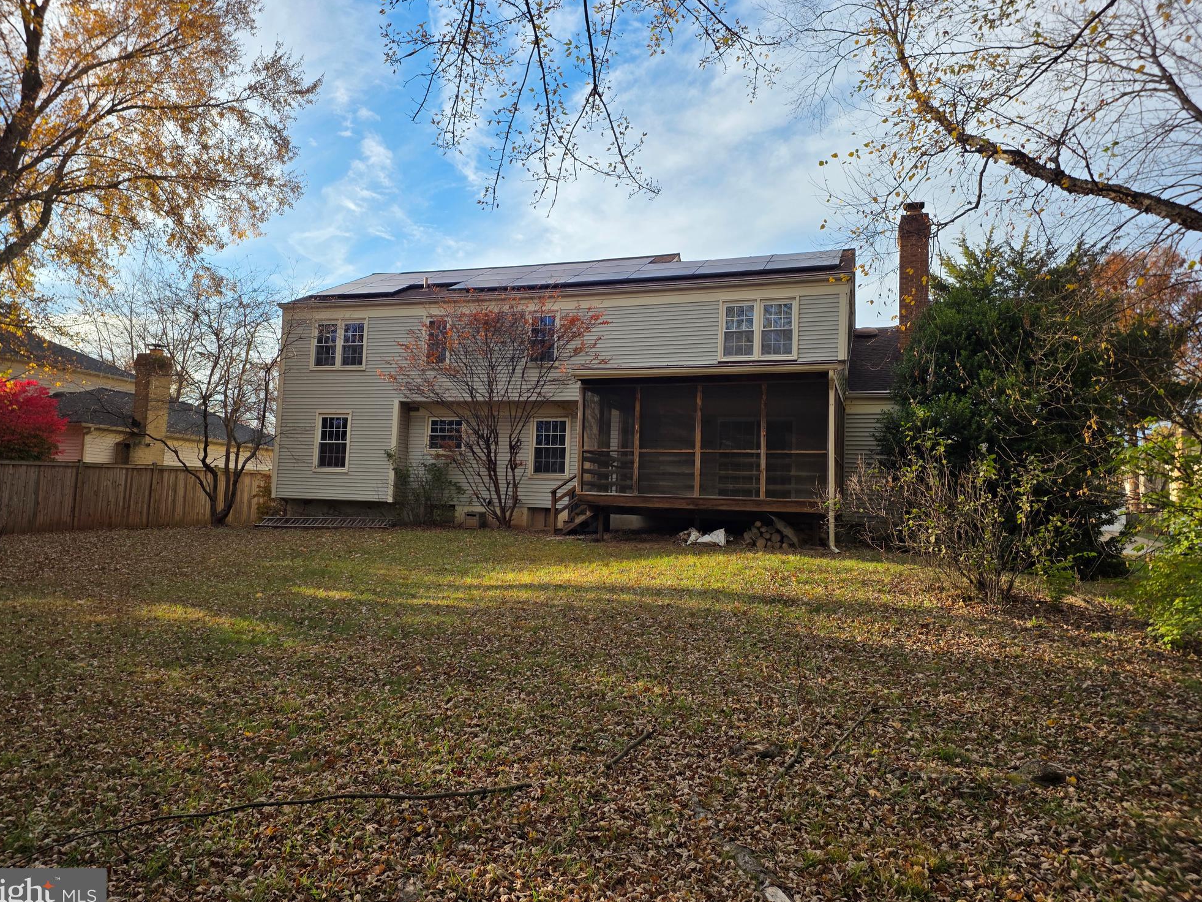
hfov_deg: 71.6
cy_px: 448
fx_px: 833
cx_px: 580
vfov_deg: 56.8
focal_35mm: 24
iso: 80
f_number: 1.7
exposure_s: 1/3336
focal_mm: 6.25
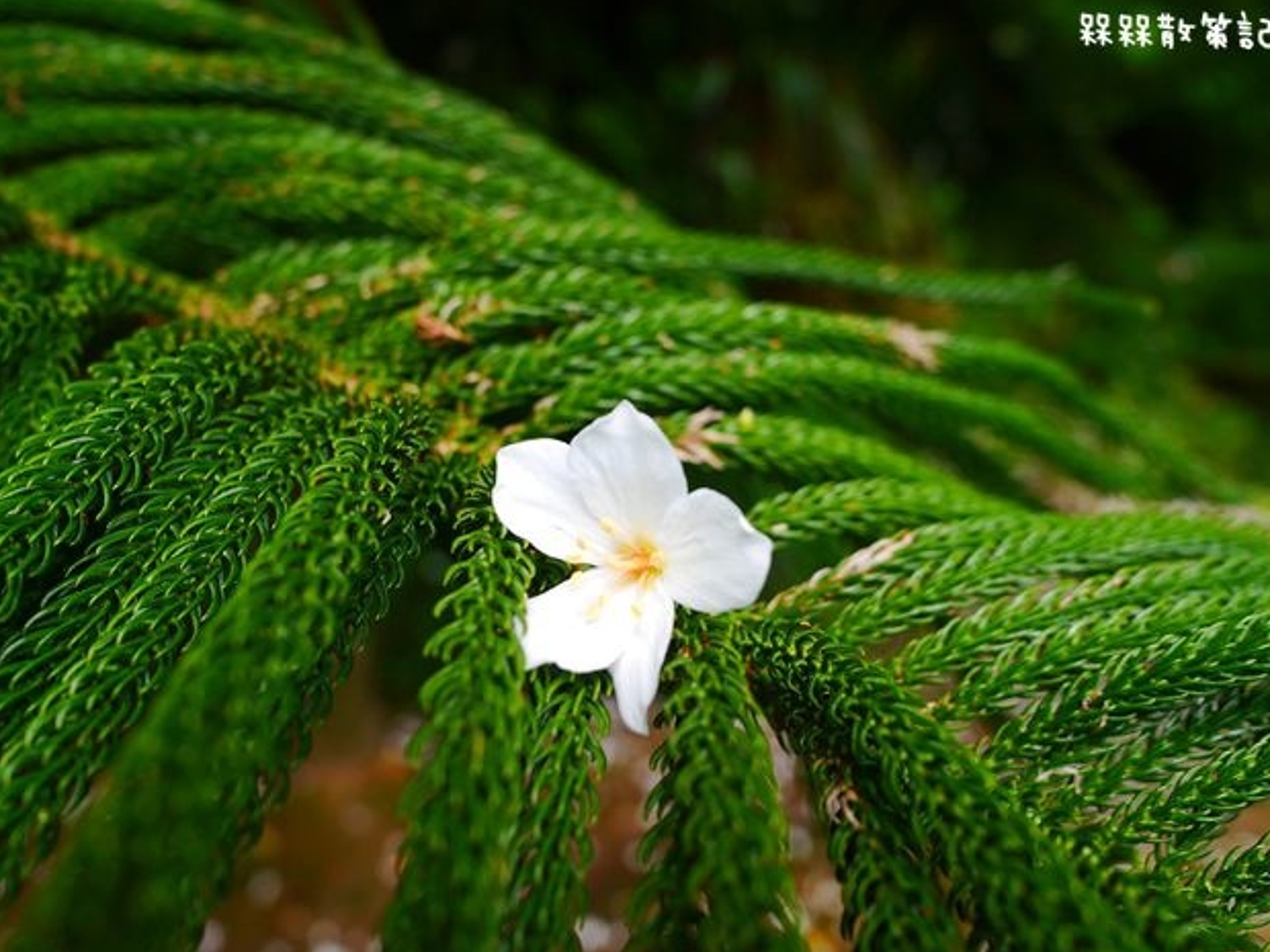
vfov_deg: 45.4
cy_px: 466
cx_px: 647
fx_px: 1137
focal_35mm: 31
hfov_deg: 58.3
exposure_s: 1/400
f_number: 3.5
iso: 160
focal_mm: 15
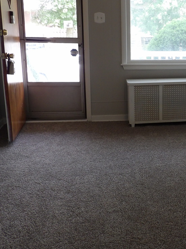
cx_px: 167
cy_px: 110
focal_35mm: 47
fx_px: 337
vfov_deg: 40.4
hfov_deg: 29.6
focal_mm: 4.3
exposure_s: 1/33
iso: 110
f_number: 3.2
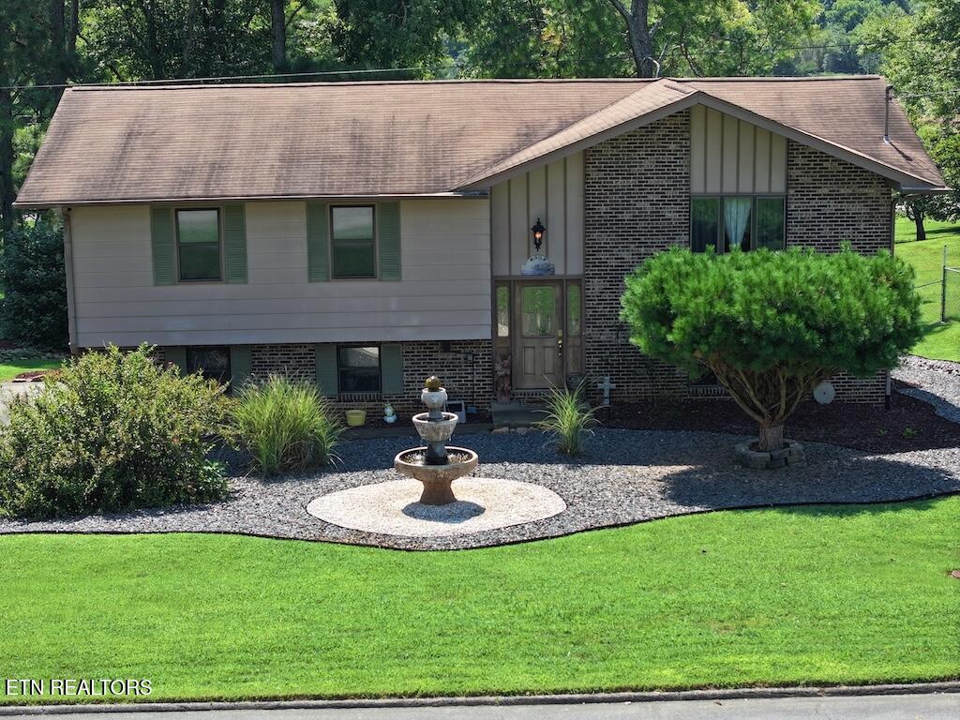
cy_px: 360
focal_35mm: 70
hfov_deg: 27.8
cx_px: 480
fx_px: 1941
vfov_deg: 21.0
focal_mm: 19.35
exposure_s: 1/640
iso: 120
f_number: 2.8
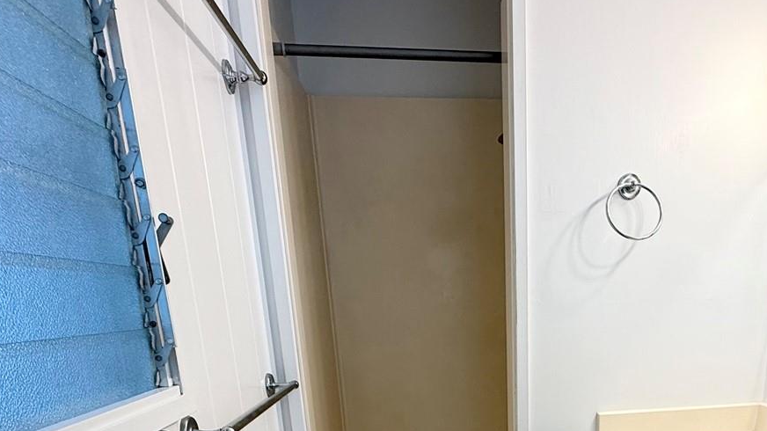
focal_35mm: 28
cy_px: 461
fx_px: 569
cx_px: 494
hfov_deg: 66.6
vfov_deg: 36.0
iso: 80
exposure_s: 1/120
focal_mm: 2.22
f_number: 2.2
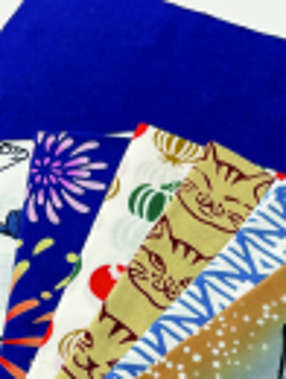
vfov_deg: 22.5
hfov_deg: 18.4
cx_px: 187
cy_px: 455
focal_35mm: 80
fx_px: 878
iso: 64
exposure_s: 1/100
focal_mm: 4.2
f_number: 1.6
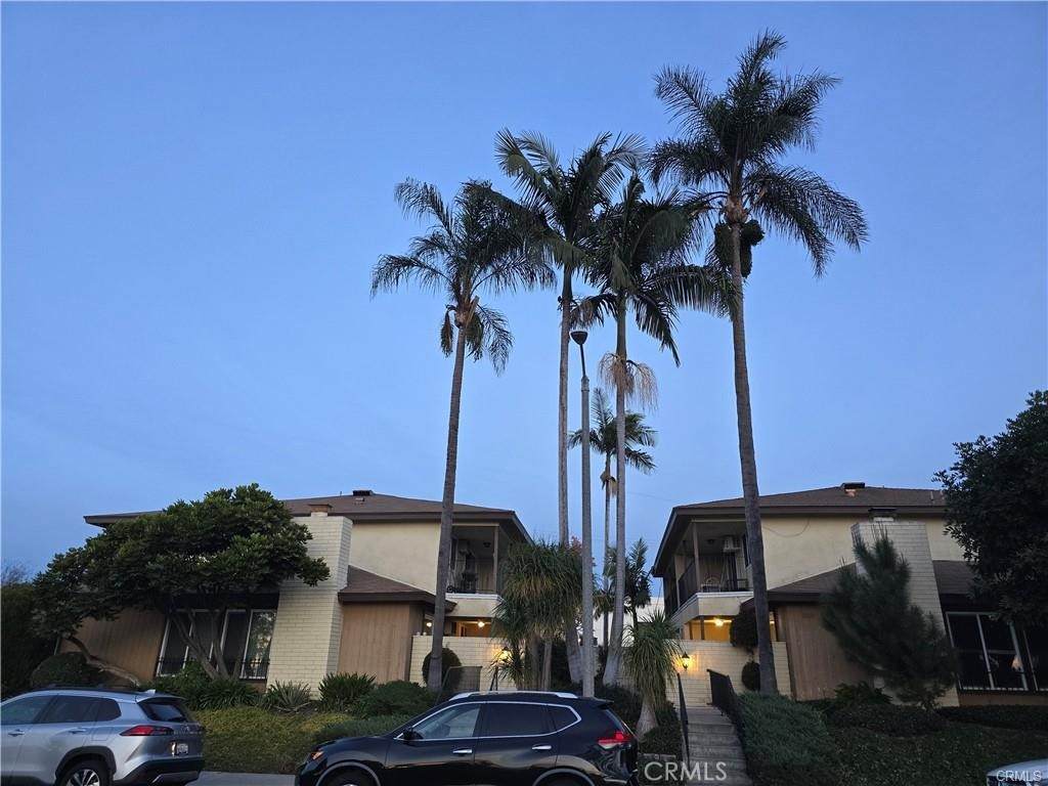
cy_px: 393
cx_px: 524
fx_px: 696
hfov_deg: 73.9
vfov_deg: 58.9
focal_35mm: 23
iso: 250
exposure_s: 1/120
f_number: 1.7
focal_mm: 6.3
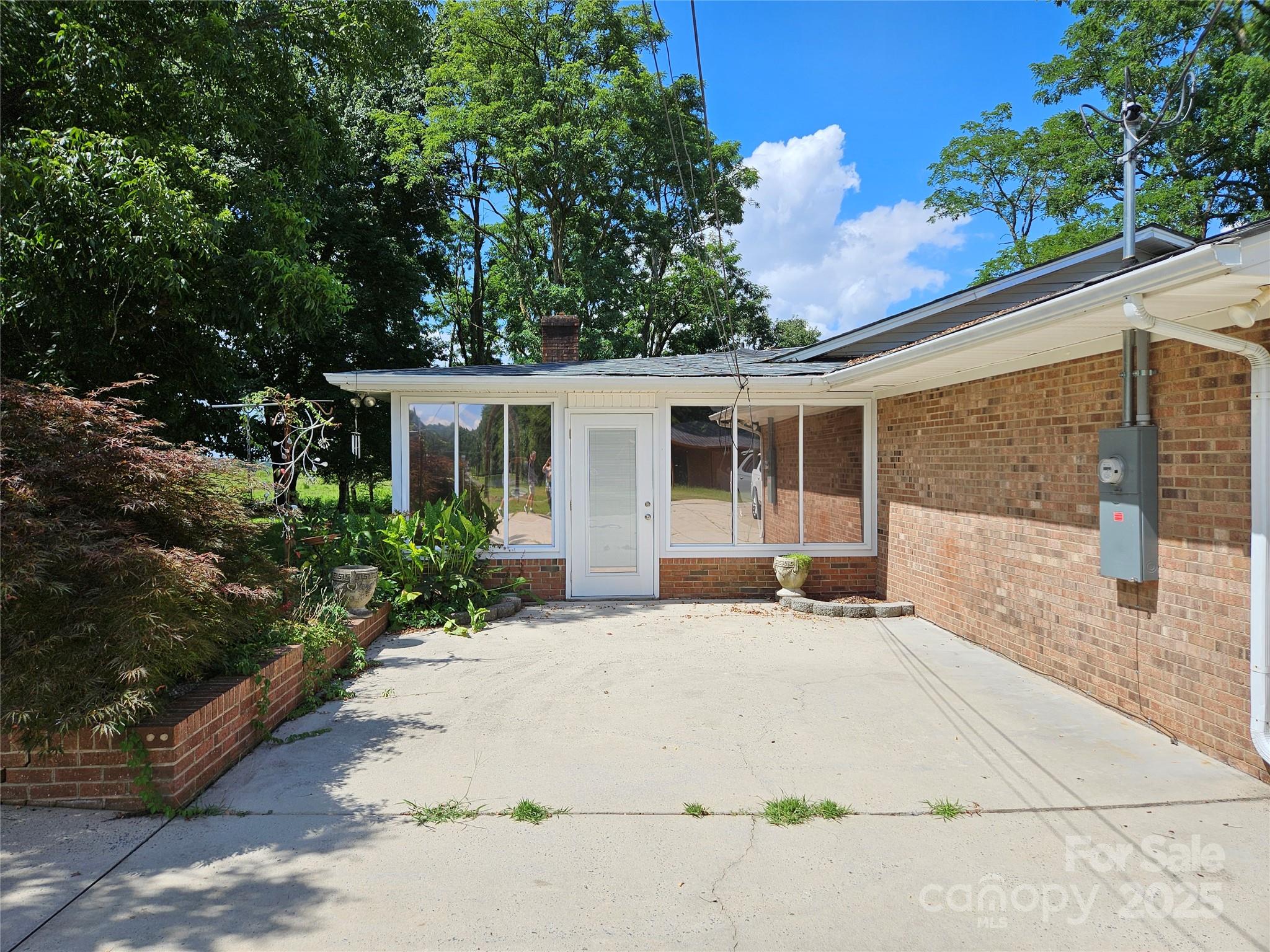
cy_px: 476
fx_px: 844
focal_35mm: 23
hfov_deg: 73.9
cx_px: 635
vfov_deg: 58.9
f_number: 1.8
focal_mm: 5.4
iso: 25
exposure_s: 1/1869
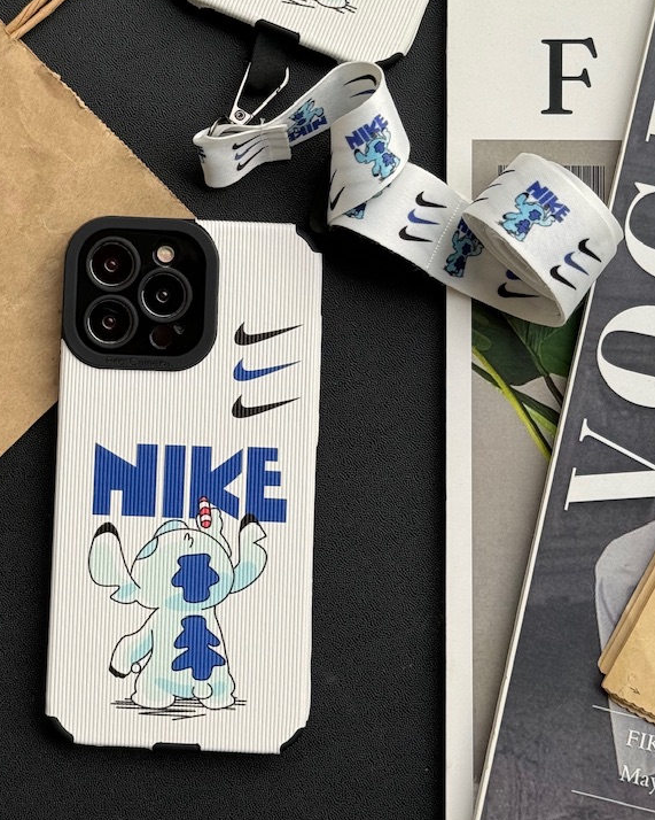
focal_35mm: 84
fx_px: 2036
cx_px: 149
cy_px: 189
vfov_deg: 22.5
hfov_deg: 18.1
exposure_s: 1/832
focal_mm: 6.86
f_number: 1.78
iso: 64
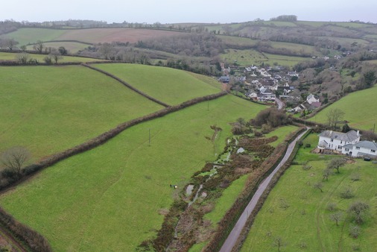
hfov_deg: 65.4
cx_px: 188
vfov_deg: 46.5
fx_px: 293
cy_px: 126
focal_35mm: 28
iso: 100
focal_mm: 10.26
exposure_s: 1/200
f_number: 4.5
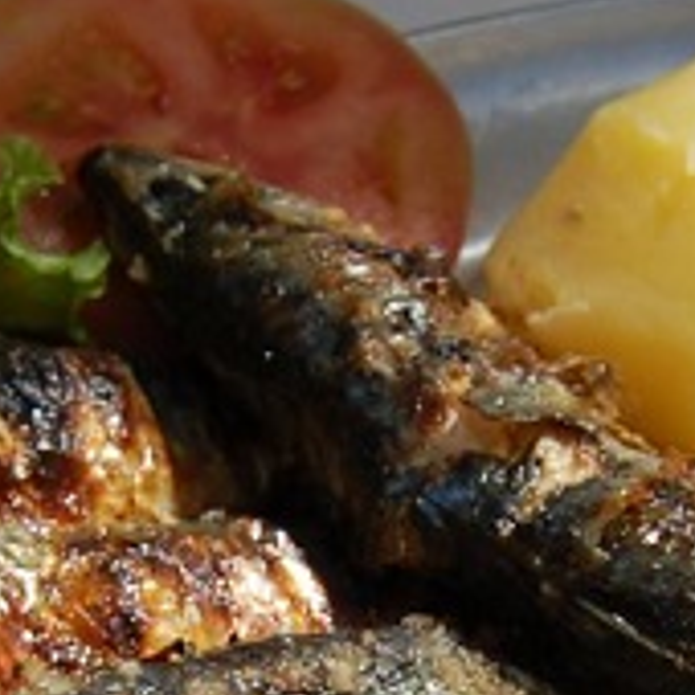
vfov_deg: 16.0
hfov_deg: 16.6
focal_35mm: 105
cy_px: 797
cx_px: 253
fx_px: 2385
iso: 200
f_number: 11
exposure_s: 1/500
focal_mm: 20
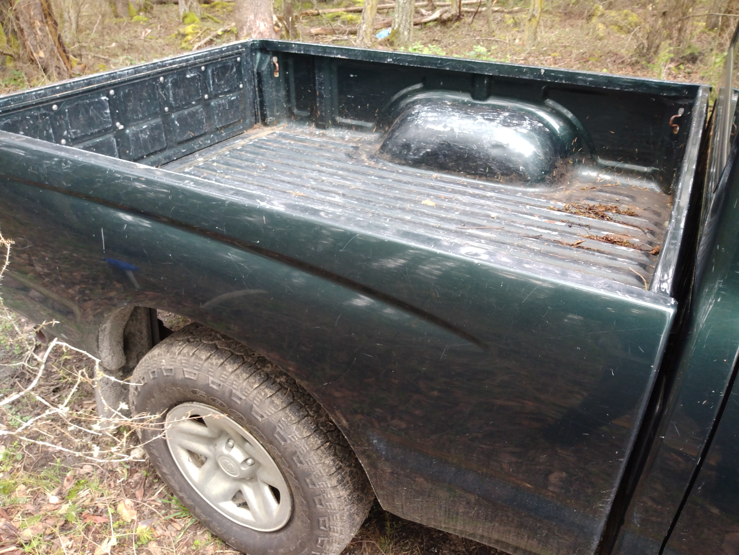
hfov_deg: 81.7
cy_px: 278
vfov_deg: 66.0
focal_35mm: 20
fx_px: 427
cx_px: 370
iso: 200
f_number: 2
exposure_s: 1/40
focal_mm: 3.54
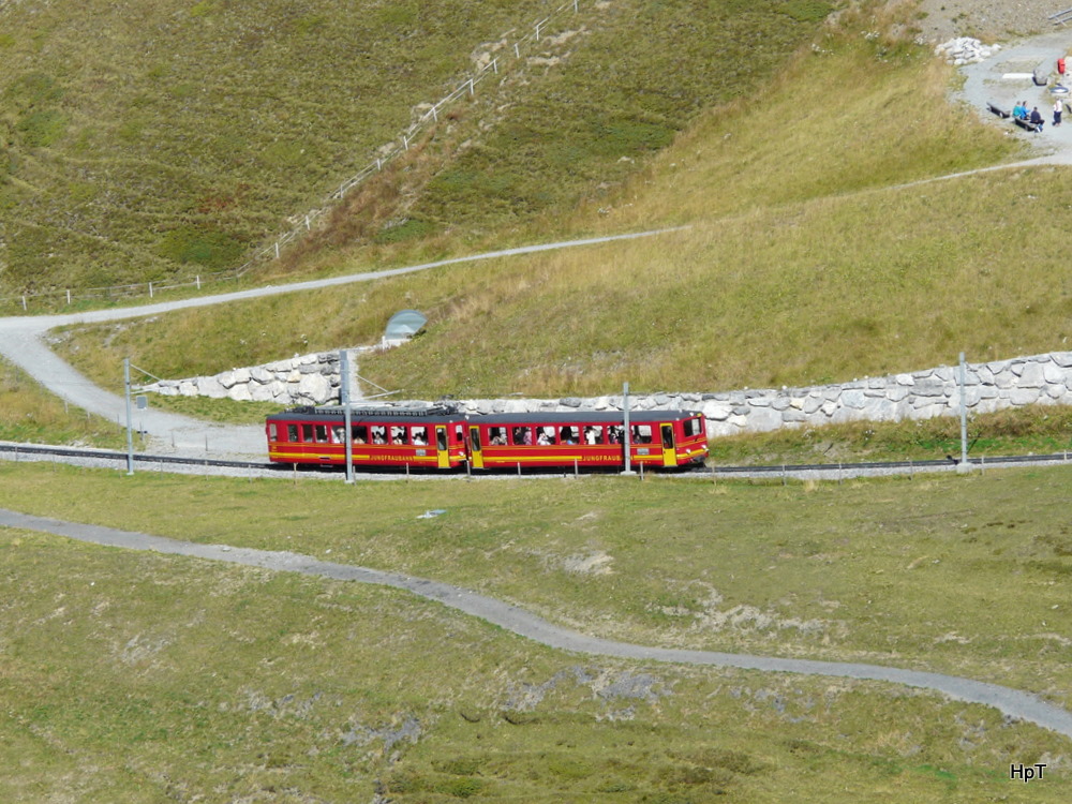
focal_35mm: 252
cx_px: 536
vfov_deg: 5.9
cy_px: 402
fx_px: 7804
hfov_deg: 7.9
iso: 100
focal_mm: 41.5
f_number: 5.6
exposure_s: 1/400
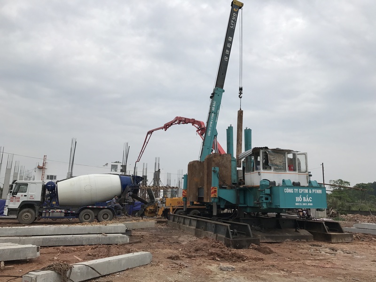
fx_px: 304
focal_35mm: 28
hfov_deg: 63.4
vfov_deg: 49.7
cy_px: 141
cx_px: 188
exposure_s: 1/1650
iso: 20
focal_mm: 3.99
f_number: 1.8
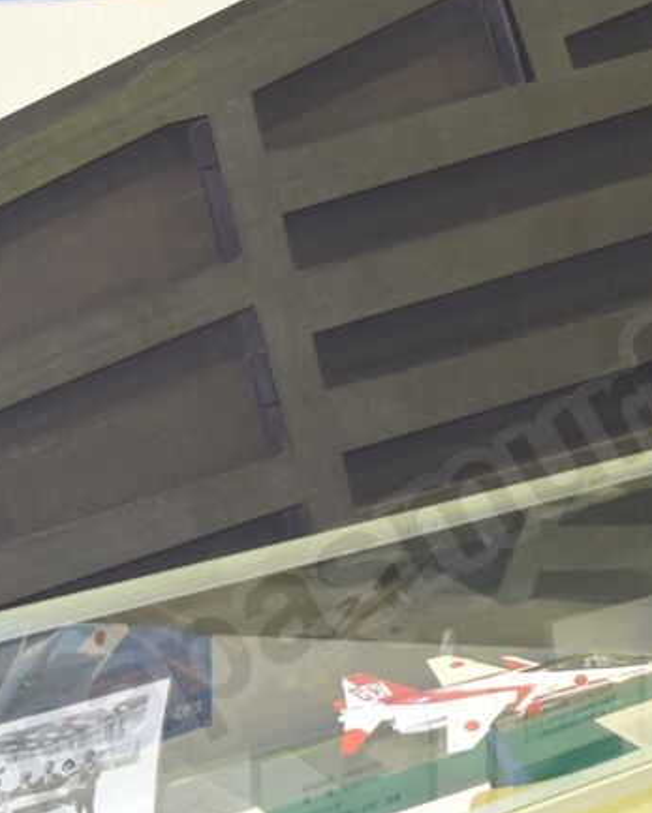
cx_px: 588
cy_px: 209
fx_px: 2106
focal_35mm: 87
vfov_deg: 21.7
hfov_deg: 17.3
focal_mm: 21
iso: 800
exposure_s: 1/100
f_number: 5
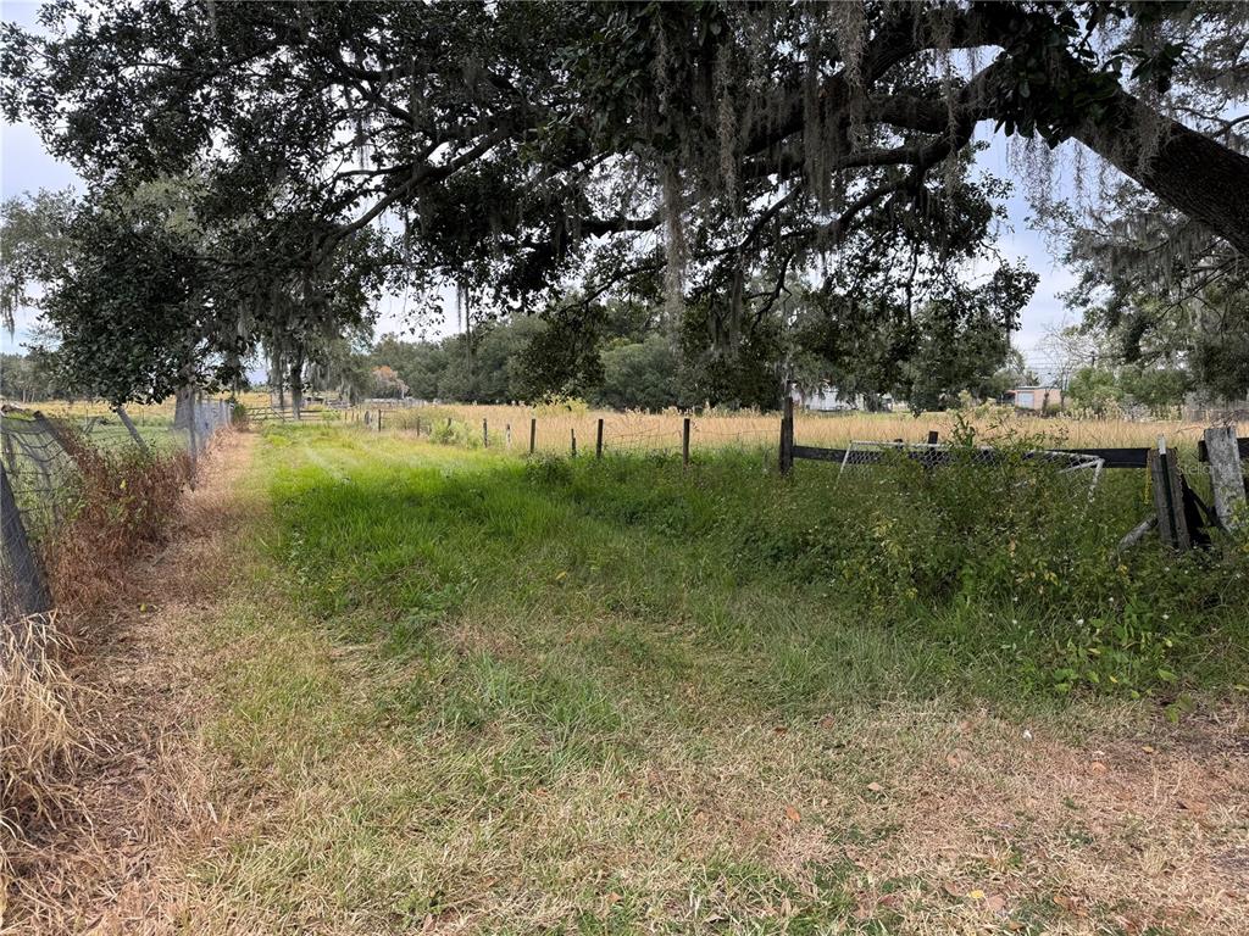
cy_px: 468
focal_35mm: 24
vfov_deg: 56.8
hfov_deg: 71.6
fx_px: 866
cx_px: 624
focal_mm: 6.76
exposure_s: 1/499
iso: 80
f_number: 1.78
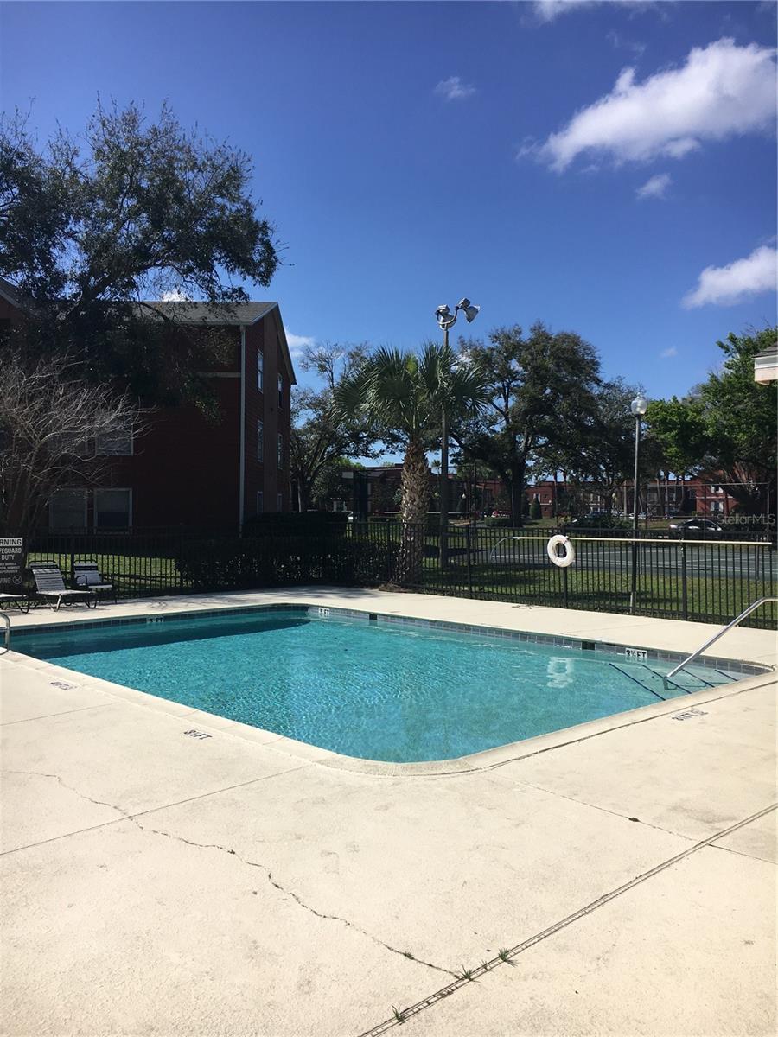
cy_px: 518
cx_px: 389
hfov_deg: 48.2
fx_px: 869
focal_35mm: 29
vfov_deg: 61.7
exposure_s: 1/3077
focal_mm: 4.15
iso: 25
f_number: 2.2
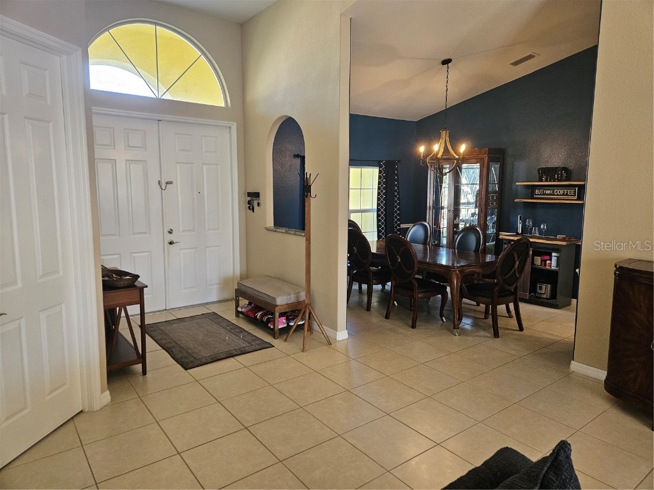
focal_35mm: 23
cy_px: 245
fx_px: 435
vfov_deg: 58.9
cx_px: 327
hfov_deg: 73.9
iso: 500
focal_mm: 5.4
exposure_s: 1/120
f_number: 1.8
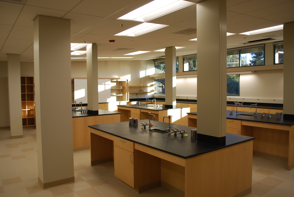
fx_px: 221
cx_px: 147
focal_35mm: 27
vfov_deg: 48.1
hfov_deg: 67.3
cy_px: 98
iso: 200
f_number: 4
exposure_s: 1/60
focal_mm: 18
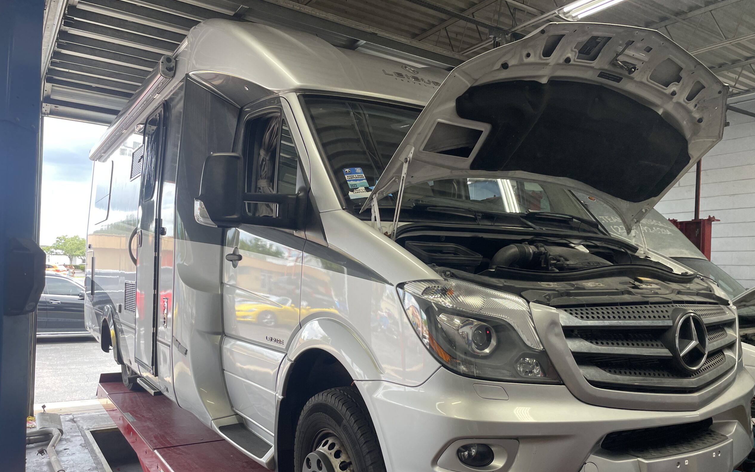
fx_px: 576
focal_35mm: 28
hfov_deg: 66.5
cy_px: 276
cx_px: 383
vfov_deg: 44.4
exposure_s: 1/141
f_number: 1.6
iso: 32
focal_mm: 4.2
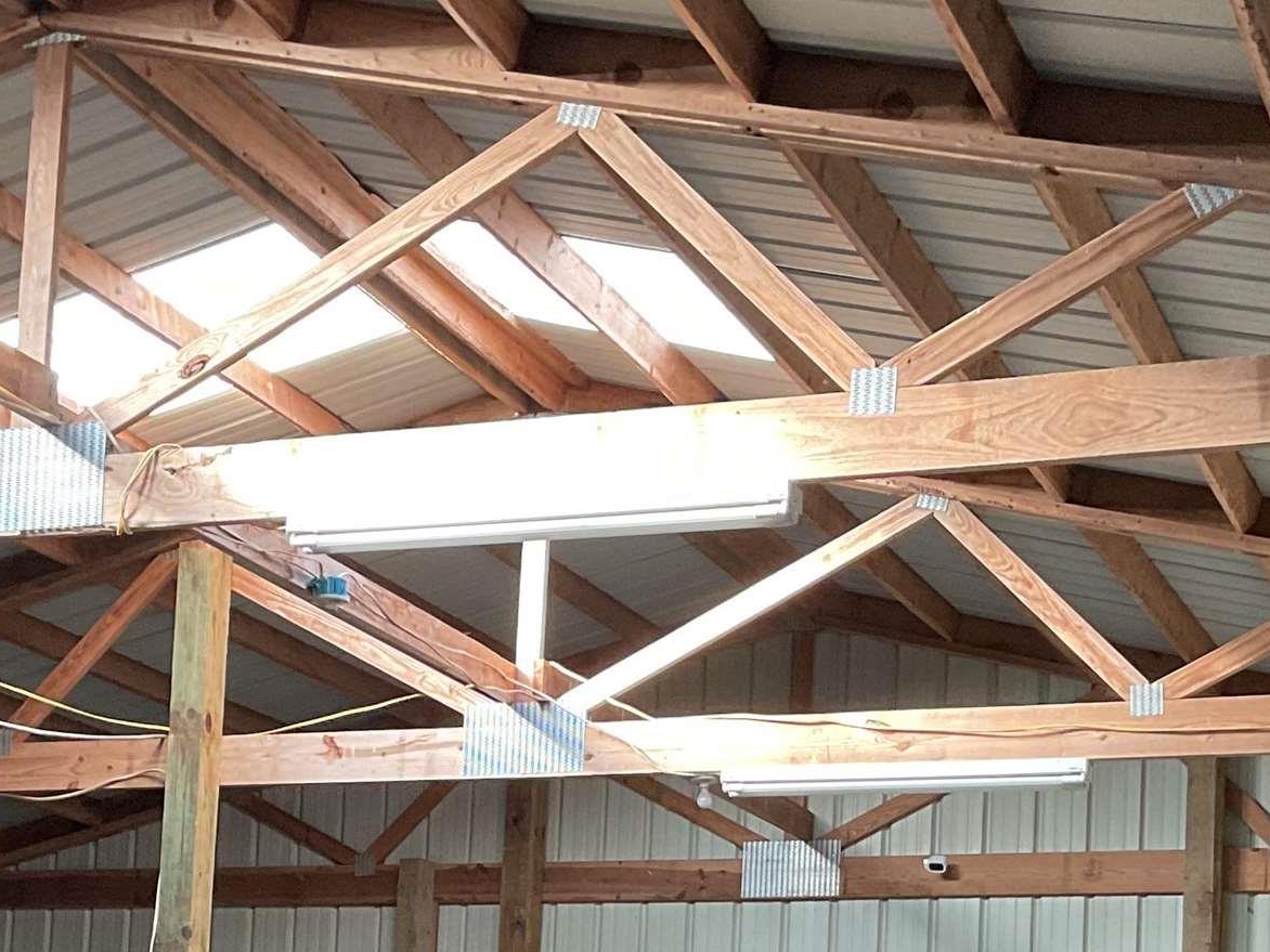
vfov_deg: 18.7
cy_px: 1005
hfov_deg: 25.7
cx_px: 614
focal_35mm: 76
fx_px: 2788
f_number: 1.8
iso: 80
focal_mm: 3
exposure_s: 1/60
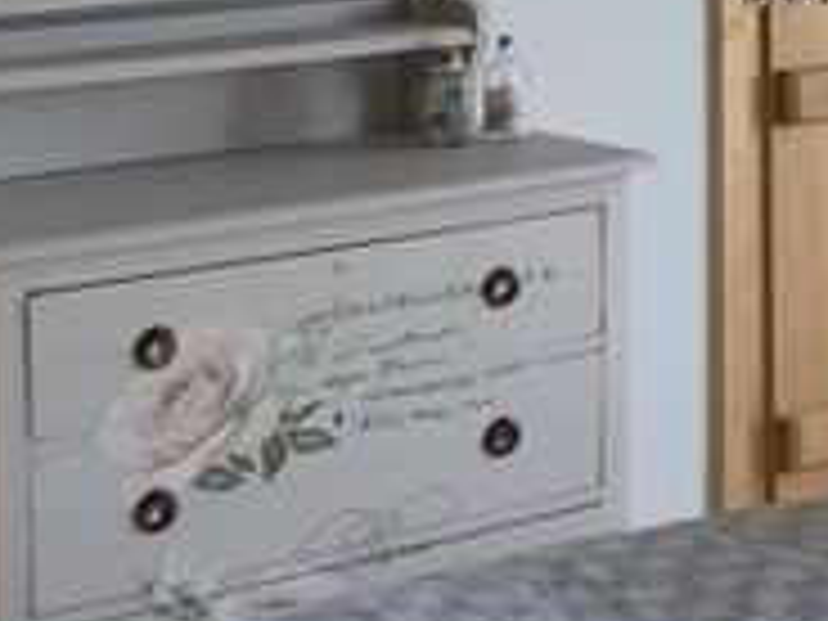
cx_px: 1235
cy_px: -284
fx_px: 2846
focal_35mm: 119
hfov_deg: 15.3
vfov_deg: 11.9
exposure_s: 1/120
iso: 64
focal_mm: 3.3
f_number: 2.4
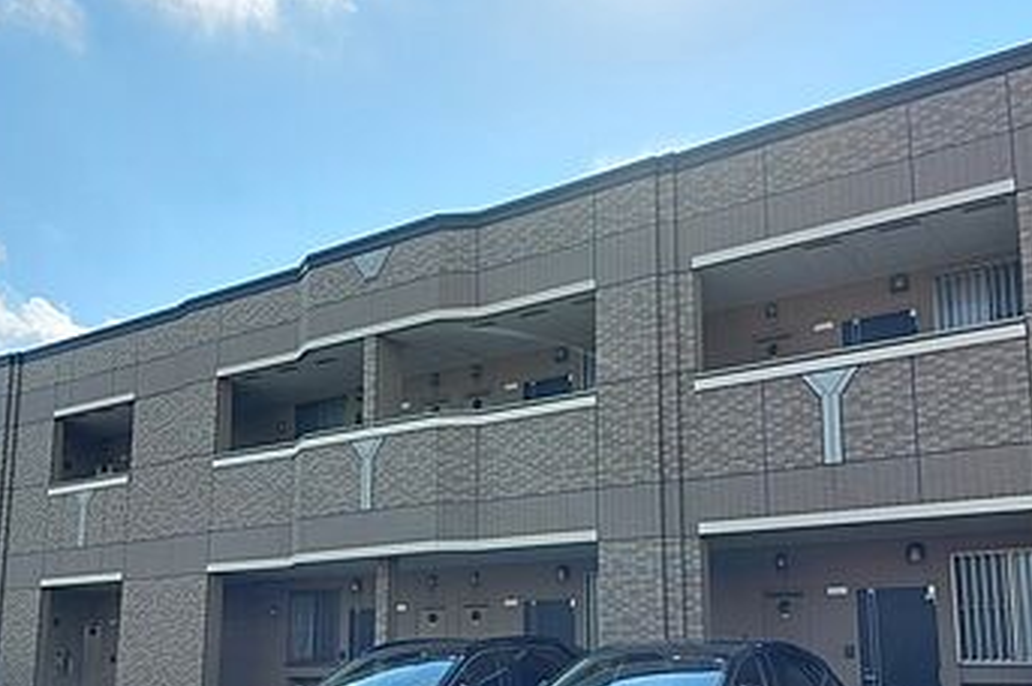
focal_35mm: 37
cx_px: 481
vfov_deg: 35.3
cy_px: 489
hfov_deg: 51.9
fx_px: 1060
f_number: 1.8
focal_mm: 5.23
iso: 25
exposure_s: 1/727
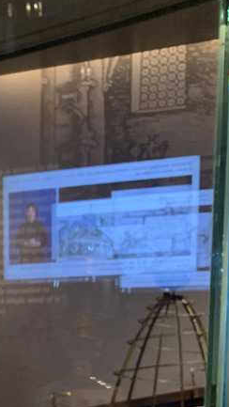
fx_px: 722
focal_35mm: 67
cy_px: 441
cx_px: -58
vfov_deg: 28.7
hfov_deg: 17.1
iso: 400
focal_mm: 4.25
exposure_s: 1/33
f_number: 1.8
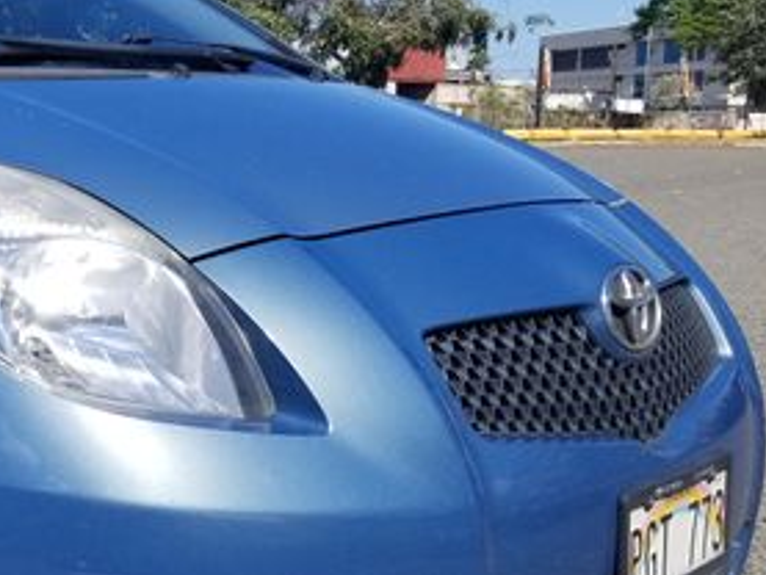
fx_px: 1328
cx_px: -69
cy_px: 395
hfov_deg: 29.2
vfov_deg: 24.3
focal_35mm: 60
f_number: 1.7
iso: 50
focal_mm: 4.25
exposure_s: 1/2344
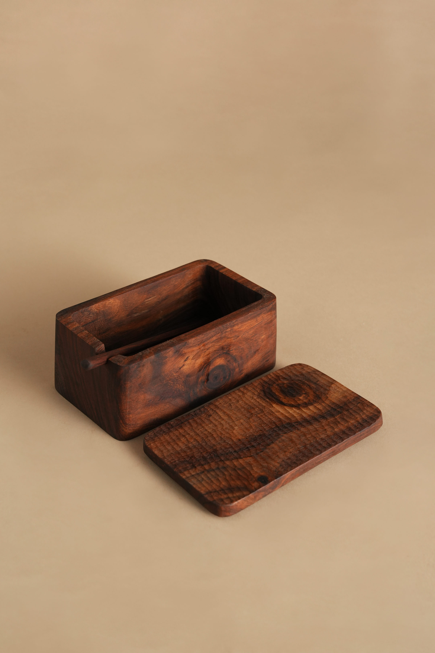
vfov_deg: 28.8
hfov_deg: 19.5
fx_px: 1269
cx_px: 218
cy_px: 326
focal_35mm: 70
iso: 1000
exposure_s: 1/100
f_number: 8
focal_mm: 70
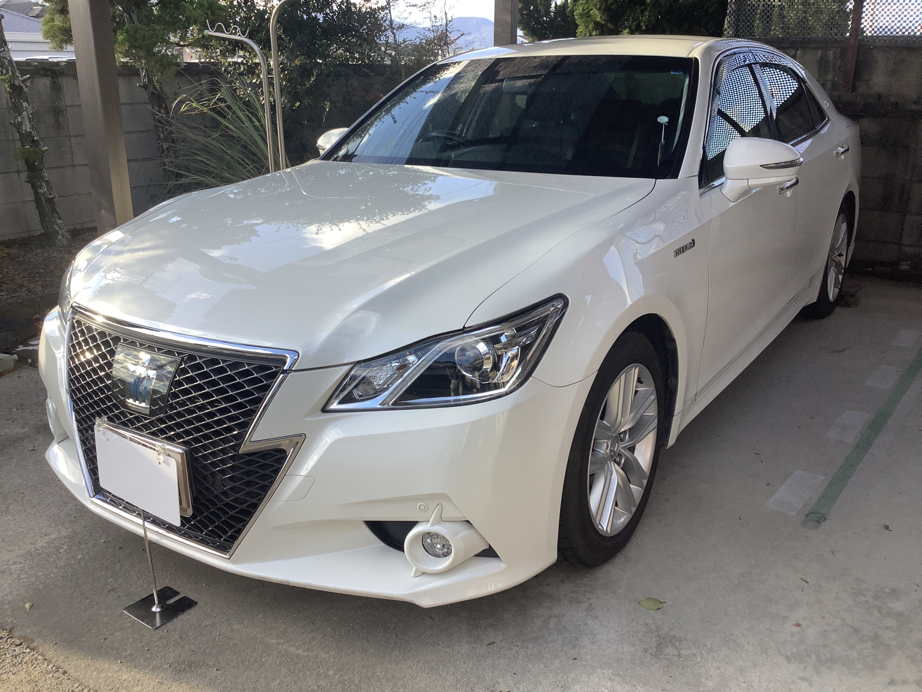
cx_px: 461
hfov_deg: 58.4
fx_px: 826
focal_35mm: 31
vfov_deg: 45.4
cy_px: 346
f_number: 2.4
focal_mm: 3.3
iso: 25
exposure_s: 1/261
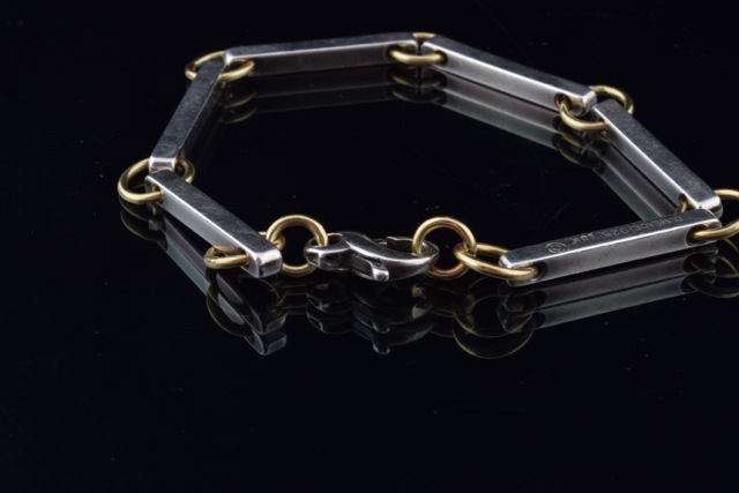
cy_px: 246
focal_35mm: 82
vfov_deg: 16.6
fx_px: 1694
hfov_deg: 24.6
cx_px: 370
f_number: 25
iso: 100
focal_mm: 55
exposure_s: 1/100
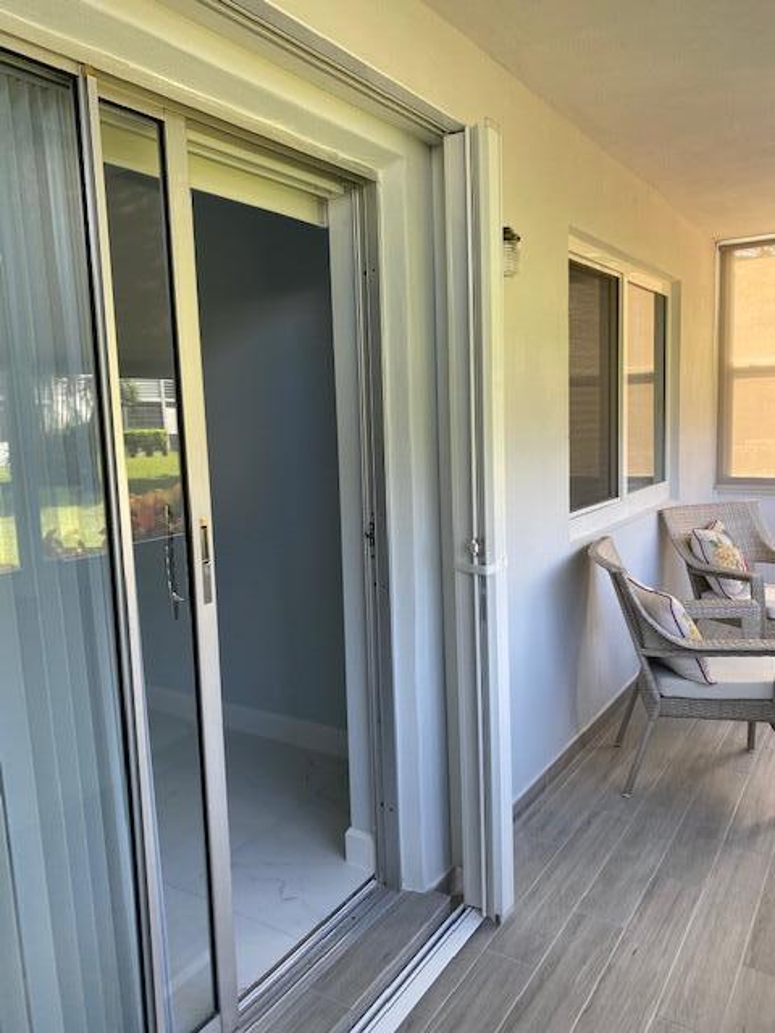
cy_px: 516
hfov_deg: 53.1
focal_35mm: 26
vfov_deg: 67.3
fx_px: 776
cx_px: 388
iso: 50
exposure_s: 1/121
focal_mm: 4.25
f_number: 1.8
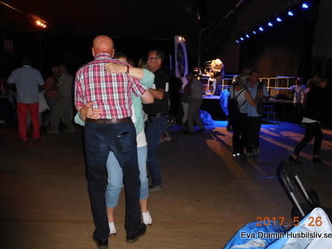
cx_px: 165
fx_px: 259
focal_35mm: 27
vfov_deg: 51.3
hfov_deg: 65.3
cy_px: 115
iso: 640
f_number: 3.4
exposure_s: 1/30
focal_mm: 4.5
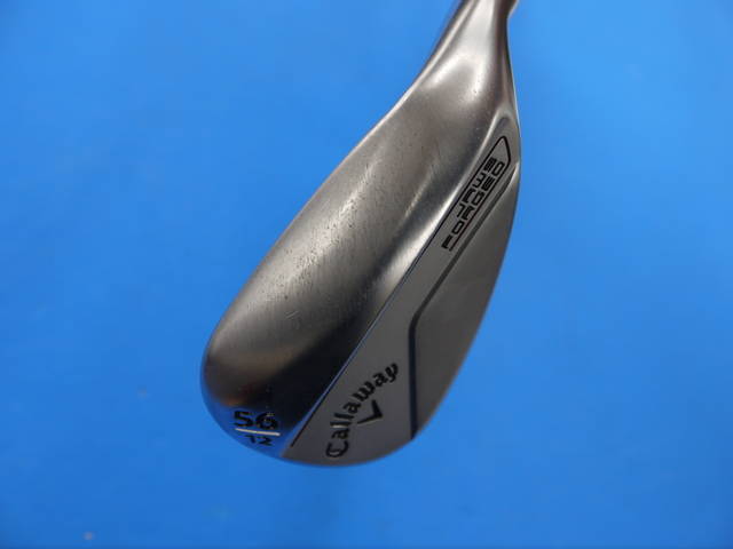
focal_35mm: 62
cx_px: 366
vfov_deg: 23.7
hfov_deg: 31.2
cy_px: 274
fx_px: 1313
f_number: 5
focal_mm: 31
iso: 250
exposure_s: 1/60
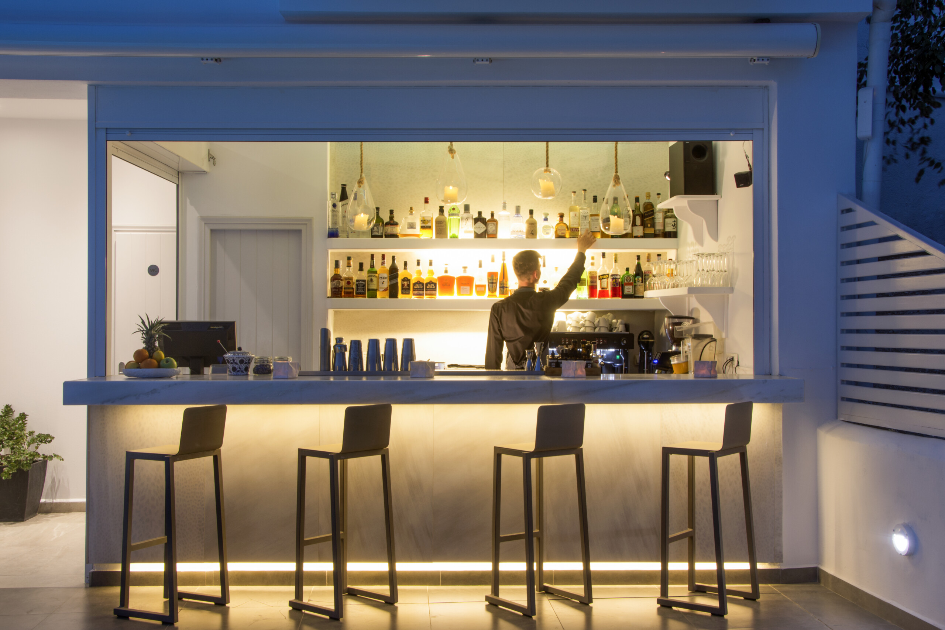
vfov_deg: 34.2
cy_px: 315
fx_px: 1024
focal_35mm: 39
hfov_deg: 49.6
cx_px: 472
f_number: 13
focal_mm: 26
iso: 100
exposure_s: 5
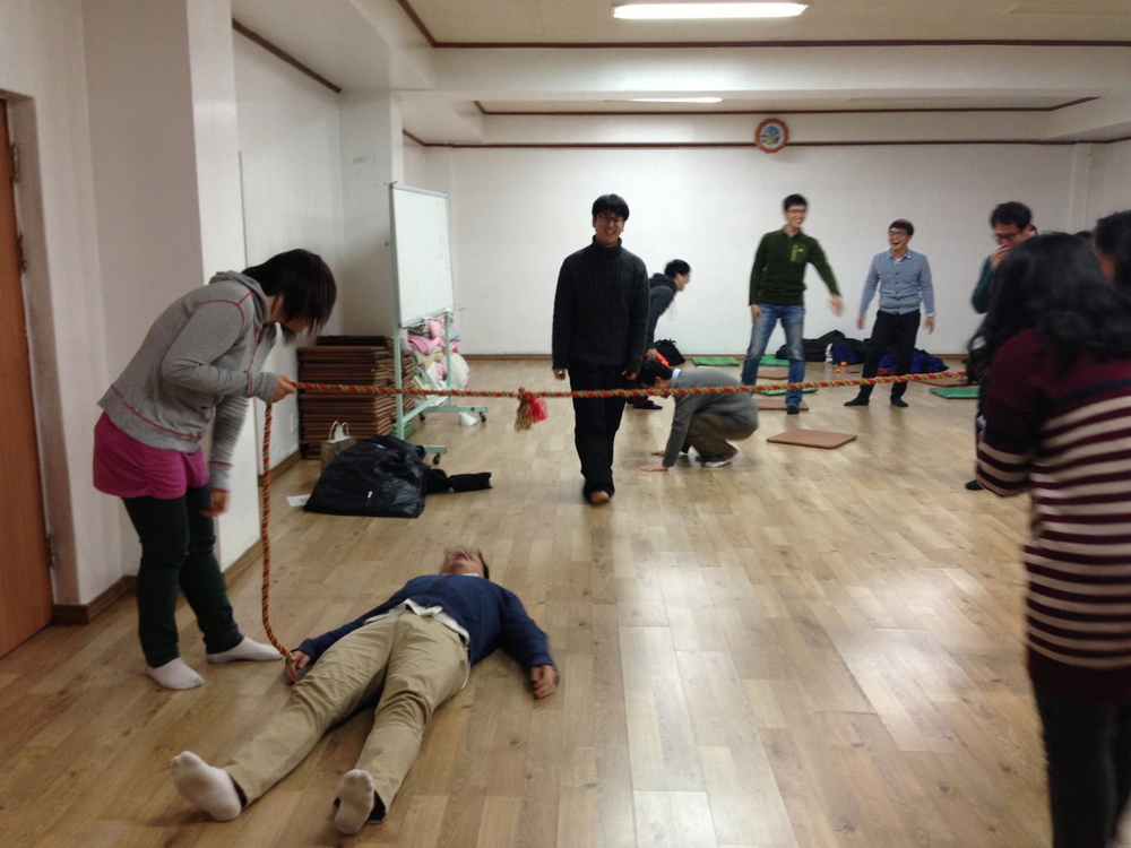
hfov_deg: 55.4
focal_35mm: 33
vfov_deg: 42.9
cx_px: 566
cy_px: 424
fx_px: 1078
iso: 125
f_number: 2.4
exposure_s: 1/20
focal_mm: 4.13
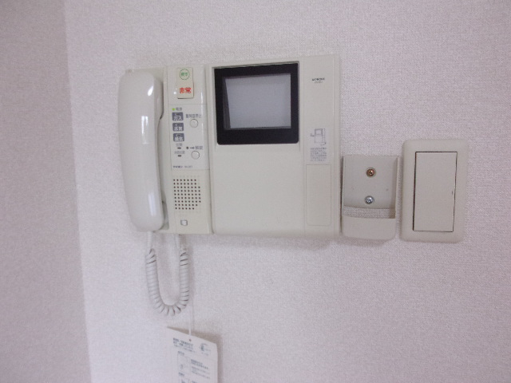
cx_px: 256
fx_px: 413
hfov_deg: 63.4
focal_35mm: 28
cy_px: 192
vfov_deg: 49.7
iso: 248
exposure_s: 1/34
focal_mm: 5.1
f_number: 3.9
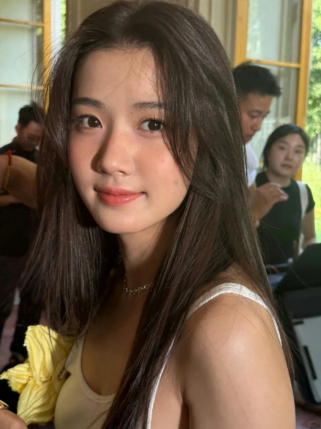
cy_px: 214
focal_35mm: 48
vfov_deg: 39.7
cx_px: 160
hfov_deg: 30.3
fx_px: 593
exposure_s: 1/243
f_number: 1.78
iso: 100
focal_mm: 6.76
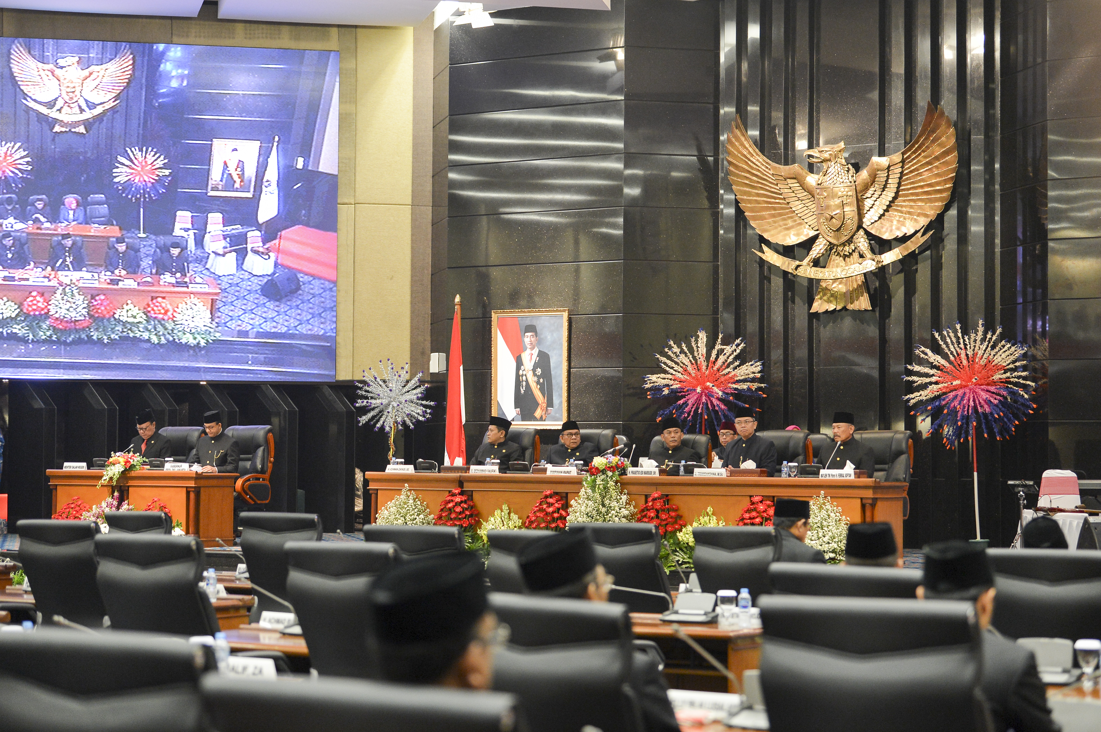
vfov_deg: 19.4
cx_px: 550
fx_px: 2139
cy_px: 366
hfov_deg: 28.9
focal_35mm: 70
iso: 2500
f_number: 2.8
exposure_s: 1/80
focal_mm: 70
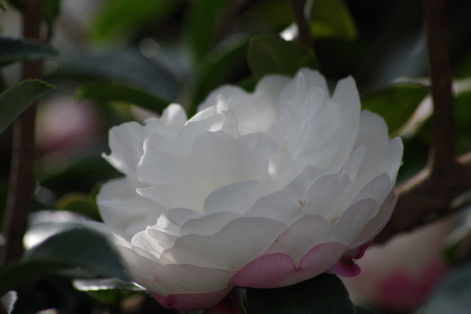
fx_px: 4120
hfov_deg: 6.5
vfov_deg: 4.4
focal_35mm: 315
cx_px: 236
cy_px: 157
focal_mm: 210
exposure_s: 1/640
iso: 200
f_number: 6.3
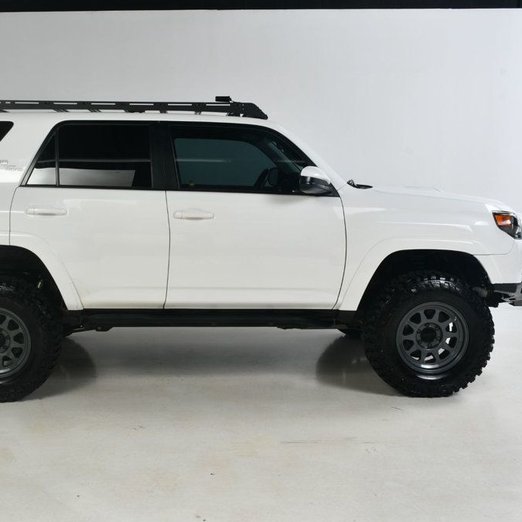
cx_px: 185
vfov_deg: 38.3
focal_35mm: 44
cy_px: 262
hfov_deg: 38.0
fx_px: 751
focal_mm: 23
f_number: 13
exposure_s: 1/160
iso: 100
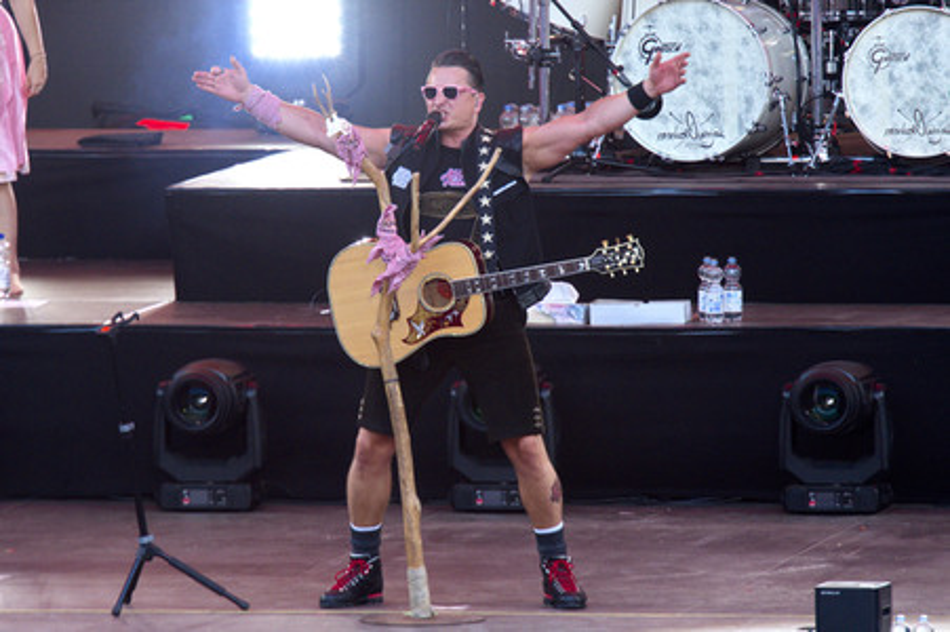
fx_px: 14503
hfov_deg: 3.8
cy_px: 316
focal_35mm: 550
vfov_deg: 2.5
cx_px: 475
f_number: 5.6
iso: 1600
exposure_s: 1/250
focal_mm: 550
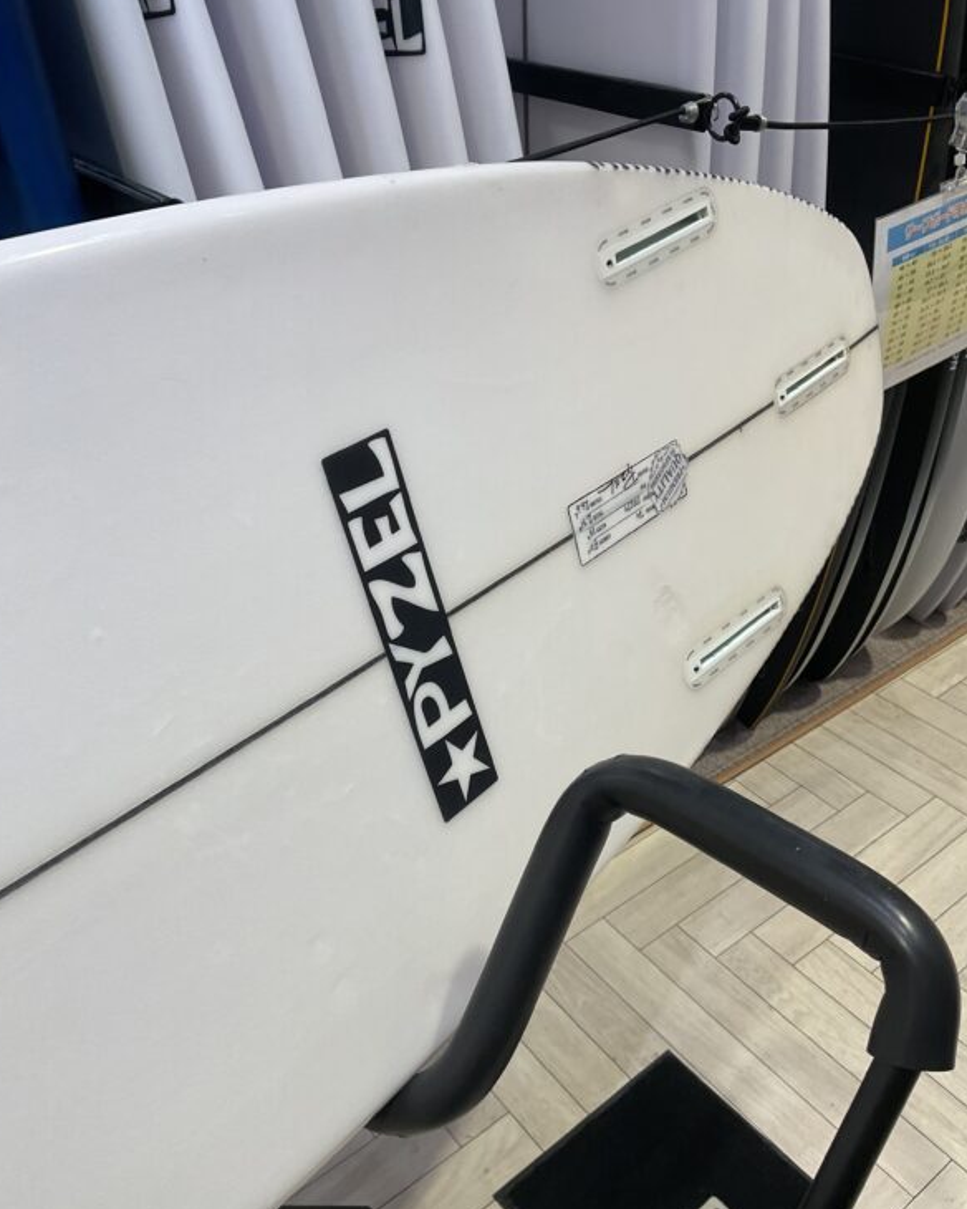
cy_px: 636
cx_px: 472
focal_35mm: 31
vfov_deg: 57.1
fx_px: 1109
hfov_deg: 47.1
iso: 50
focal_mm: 3
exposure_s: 1/120
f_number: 1.8
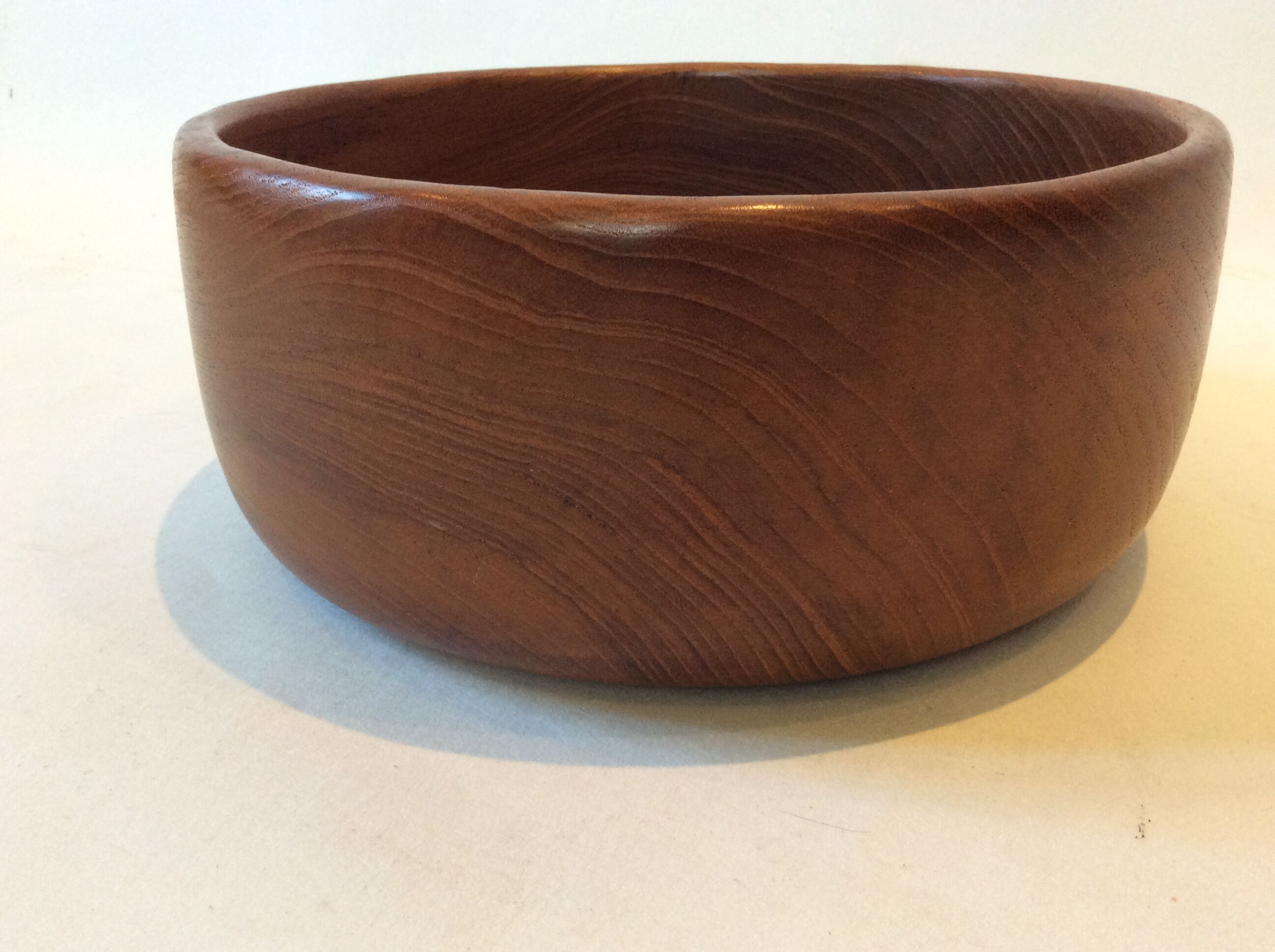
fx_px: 1177
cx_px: 638
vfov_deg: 44.1
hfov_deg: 56.9
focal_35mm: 32
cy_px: 476
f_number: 2.4
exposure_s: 1/25
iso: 125
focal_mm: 3.3
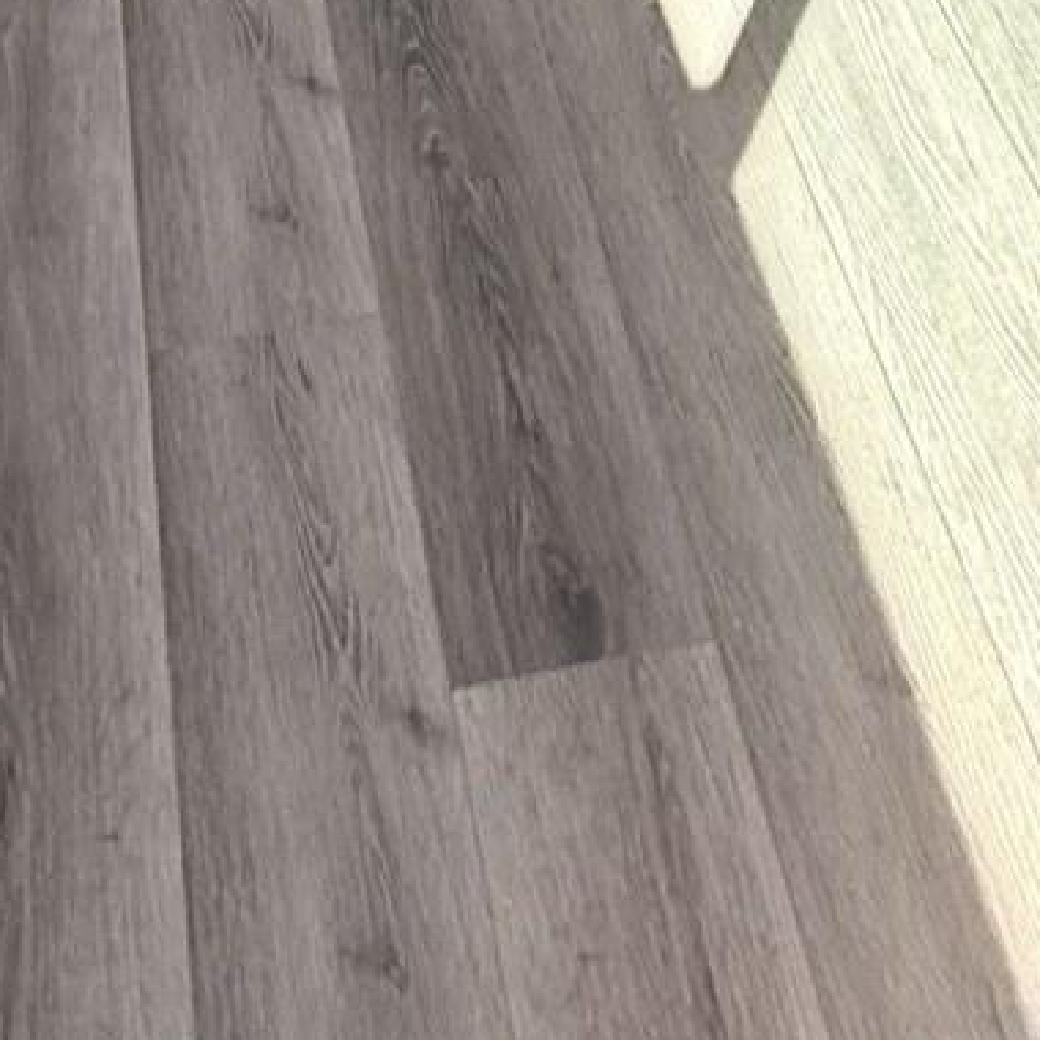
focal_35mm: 75
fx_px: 2549
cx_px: 512
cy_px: -895
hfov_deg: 23.1
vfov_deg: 17.9
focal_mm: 2.22
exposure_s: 1/180
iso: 64
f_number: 2.2
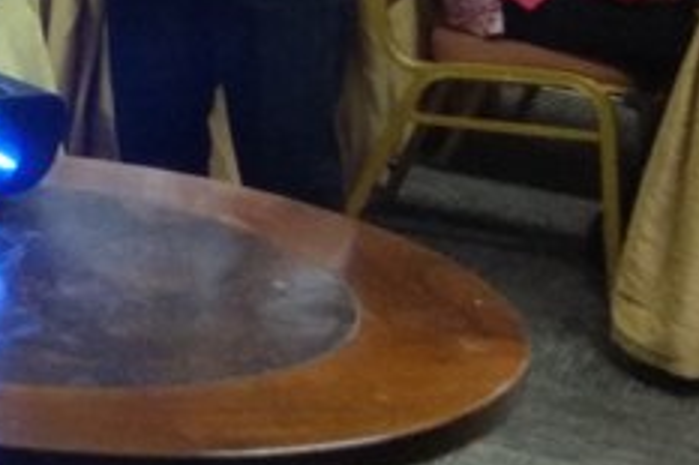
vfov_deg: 13.8
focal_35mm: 96
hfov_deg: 17.6
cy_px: -84
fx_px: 1863
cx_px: -525
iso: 640
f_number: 2
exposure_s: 1/20
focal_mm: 3.57
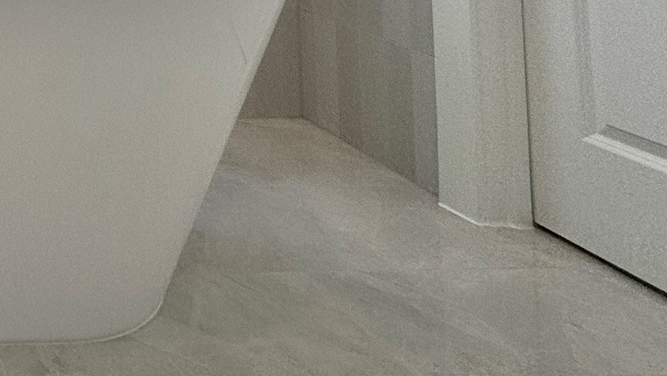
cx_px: -172
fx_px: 725
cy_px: -210
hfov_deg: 35.8
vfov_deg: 22.8
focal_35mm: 41
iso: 40
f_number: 2.2
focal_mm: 2.22
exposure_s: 1/488
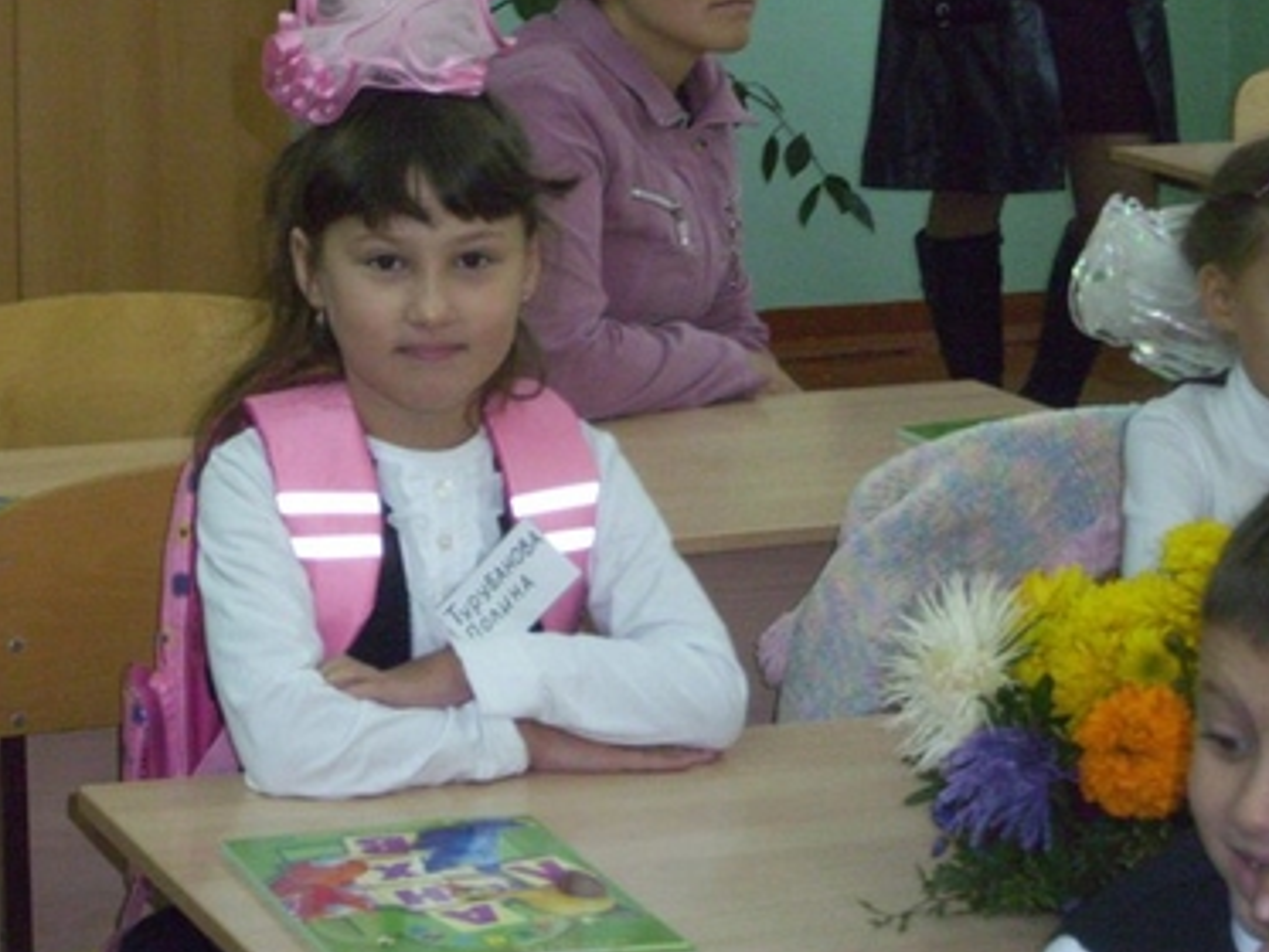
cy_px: 411
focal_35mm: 123
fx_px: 4511
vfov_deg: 12.1
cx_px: 551
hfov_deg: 16.0
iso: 400
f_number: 5.6
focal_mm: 17.1
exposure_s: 1/60
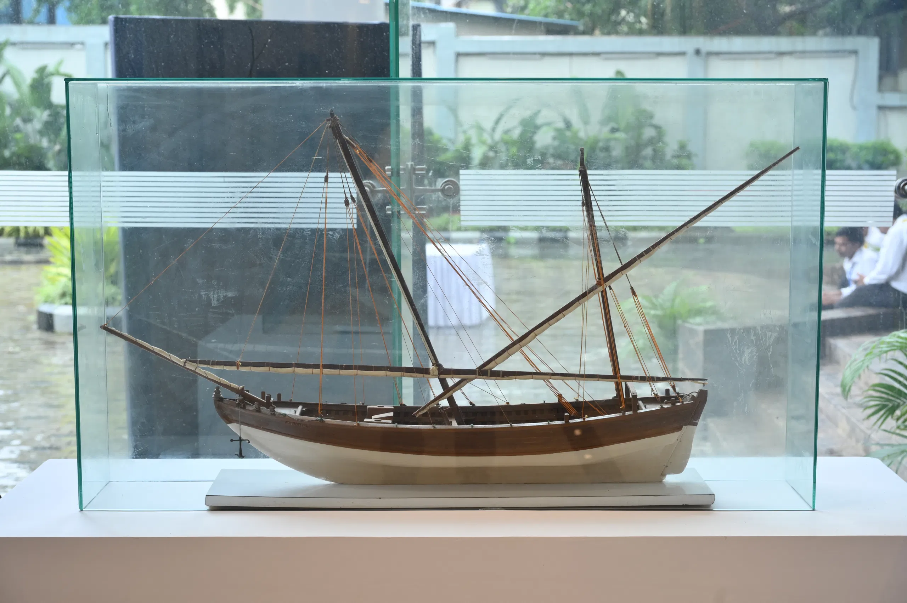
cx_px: 454
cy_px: 302
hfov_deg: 36.9
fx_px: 1359
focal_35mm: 54
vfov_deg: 25.0
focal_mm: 54
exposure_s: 1/160
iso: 400
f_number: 5.6
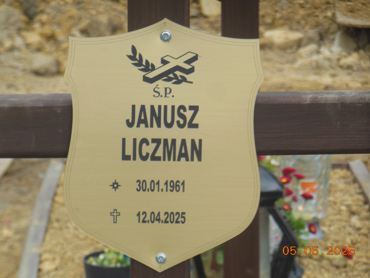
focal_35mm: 191
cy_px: 139
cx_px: 185
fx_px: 2042
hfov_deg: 10.4
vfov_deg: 7.8
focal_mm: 34
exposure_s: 1/320
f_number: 5.6
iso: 125
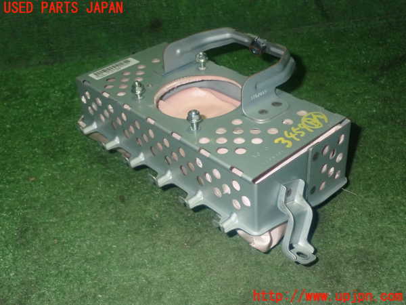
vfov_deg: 32.9
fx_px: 516
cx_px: 203
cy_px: 152
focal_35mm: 44
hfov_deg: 42.9
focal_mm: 7.84
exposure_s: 1/40
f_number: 9
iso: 800
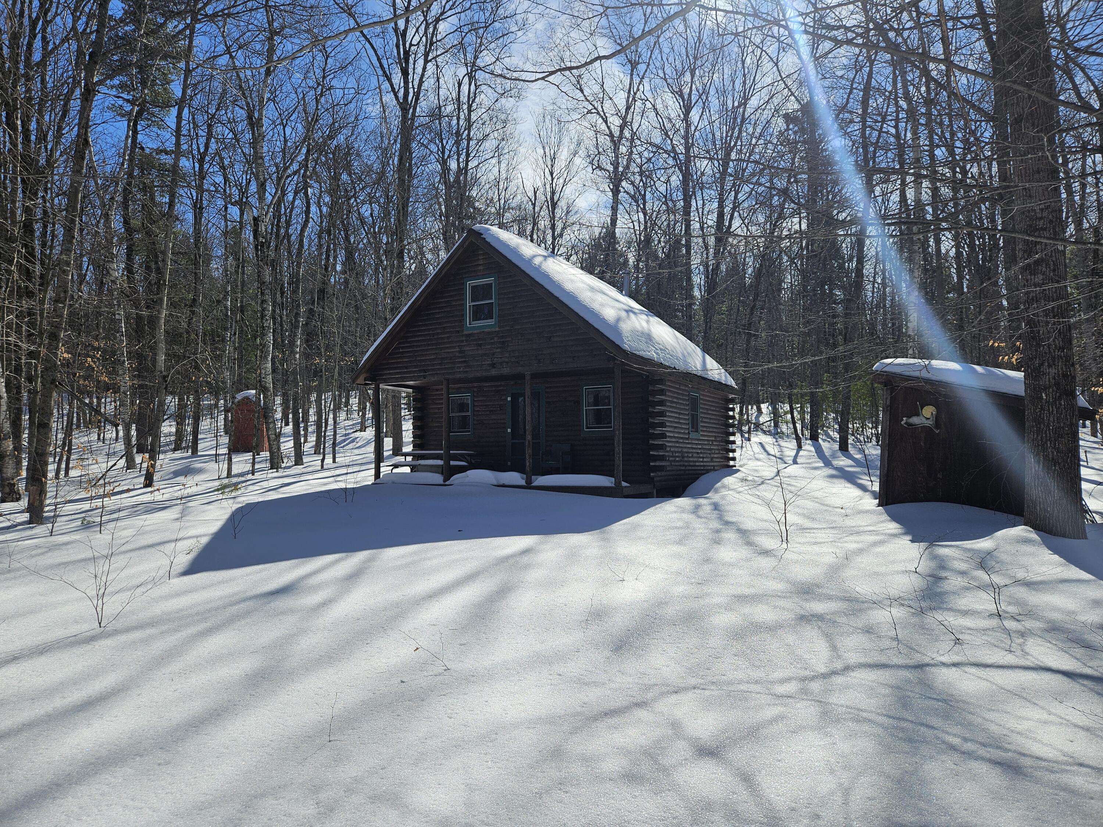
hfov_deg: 73.9
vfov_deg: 58.9
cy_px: 414
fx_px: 733
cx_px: 552
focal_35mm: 23
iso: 25
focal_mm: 5.4
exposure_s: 1/2929
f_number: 1.8
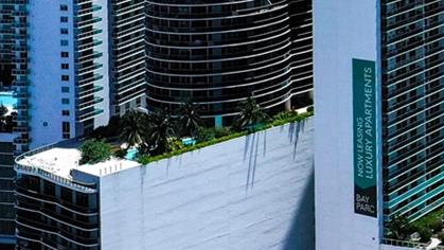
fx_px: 1319
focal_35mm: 112
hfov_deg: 17.8
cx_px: 594
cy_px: -96
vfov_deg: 10.5
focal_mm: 10.26
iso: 100
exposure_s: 1/640
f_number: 6.3
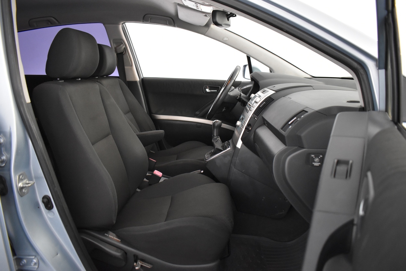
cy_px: 136
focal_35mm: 27
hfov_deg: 67.4
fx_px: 304
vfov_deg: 47.9
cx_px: 203
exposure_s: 1/30
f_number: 3.5
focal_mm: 18
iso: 2500
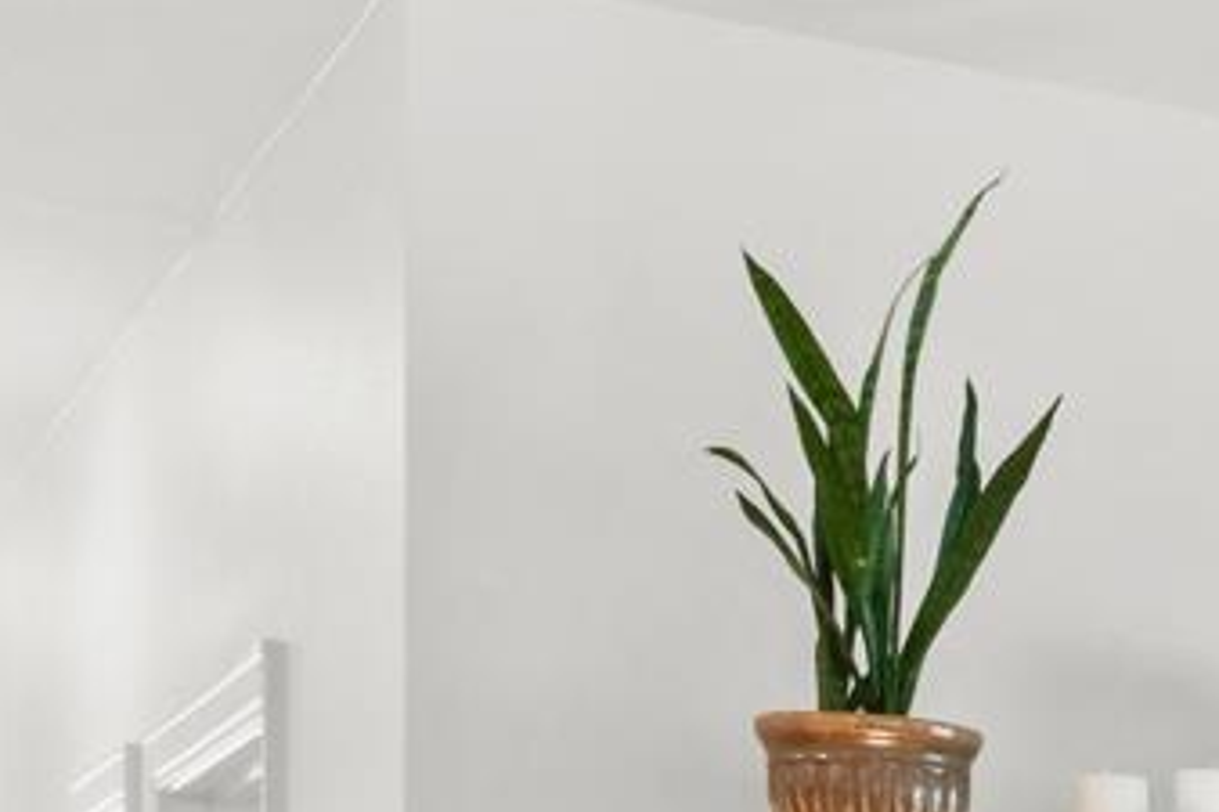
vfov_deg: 11.7
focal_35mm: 111
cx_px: 3141
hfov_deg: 12.8
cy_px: 1294
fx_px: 3757
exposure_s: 1/2.5
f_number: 9
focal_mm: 10
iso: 200
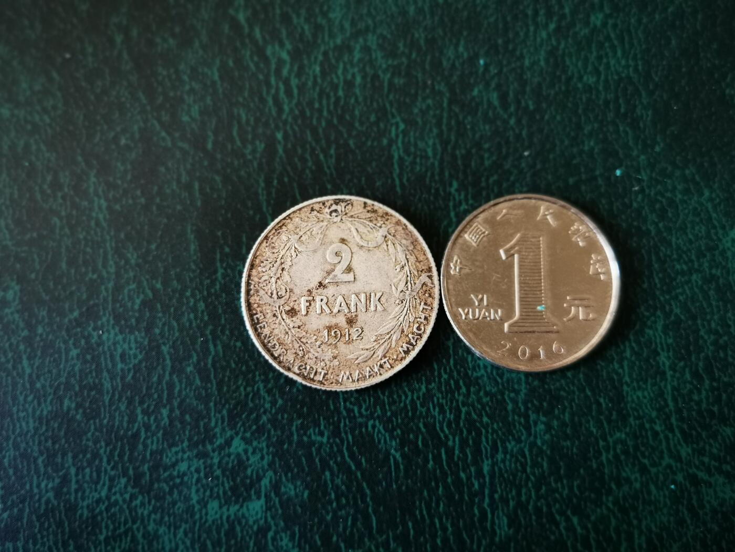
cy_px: 276
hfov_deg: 56.8
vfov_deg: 44.2
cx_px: 368
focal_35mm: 32
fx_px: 679
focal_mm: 5.56
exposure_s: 1/50
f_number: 4
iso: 160
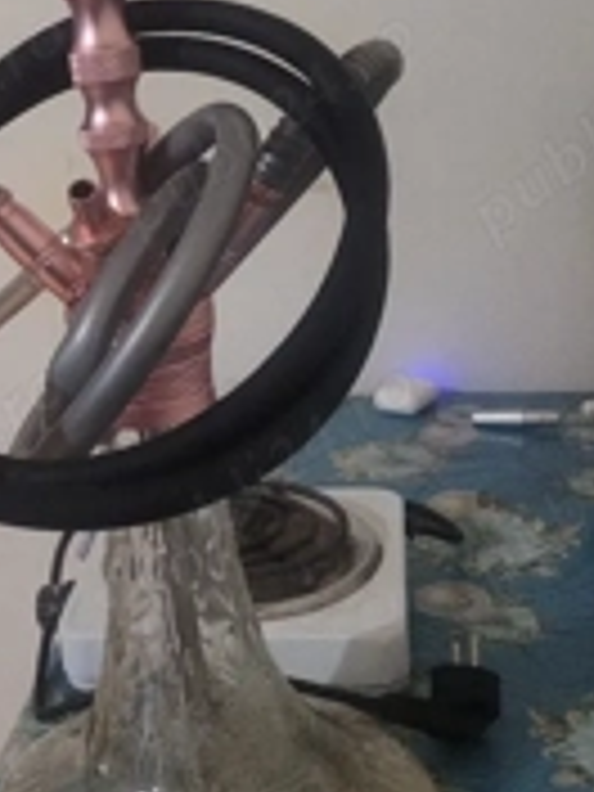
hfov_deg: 23.8
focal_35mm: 59
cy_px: 180
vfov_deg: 32.0
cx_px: 9
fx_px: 1350
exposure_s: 1/25
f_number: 1.8
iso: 640
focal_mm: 5.4
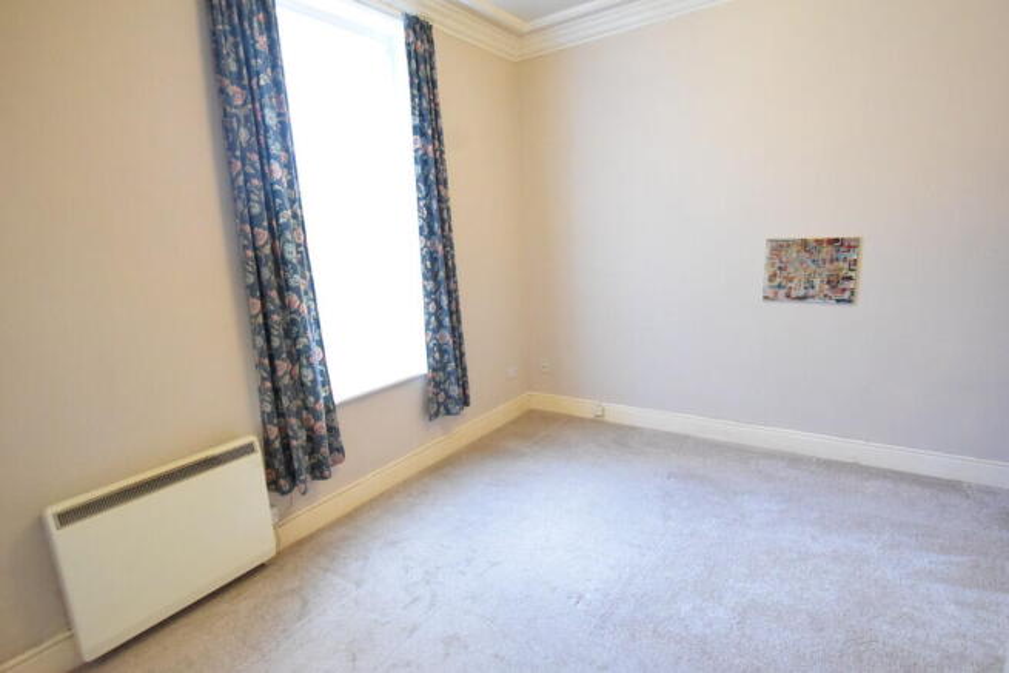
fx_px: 505
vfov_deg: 67.4
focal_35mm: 18
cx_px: 504
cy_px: 336
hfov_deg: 90.0
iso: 6400
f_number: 5.6
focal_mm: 12
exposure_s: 1/125
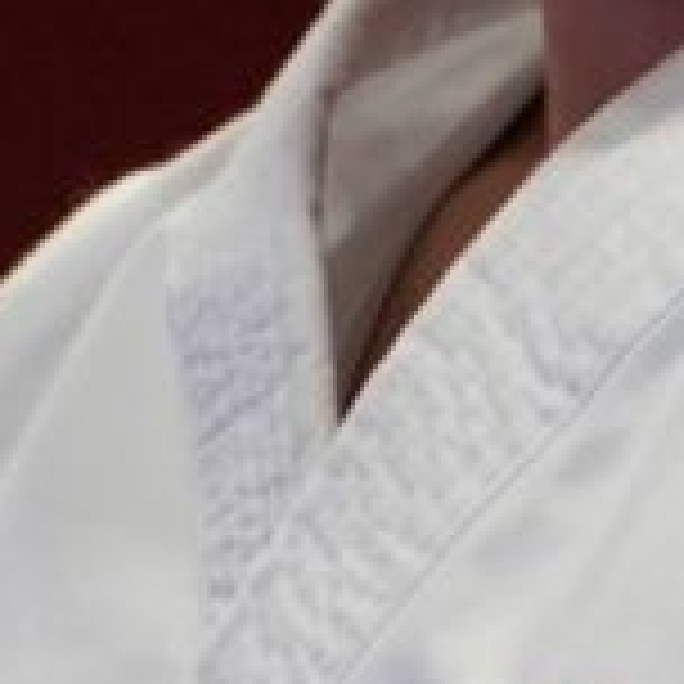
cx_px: 432
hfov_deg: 0.6
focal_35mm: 3169
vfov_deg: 0.6
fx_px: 70845
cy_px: 320
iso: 800
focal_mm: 210
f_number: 4
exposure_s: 1/500
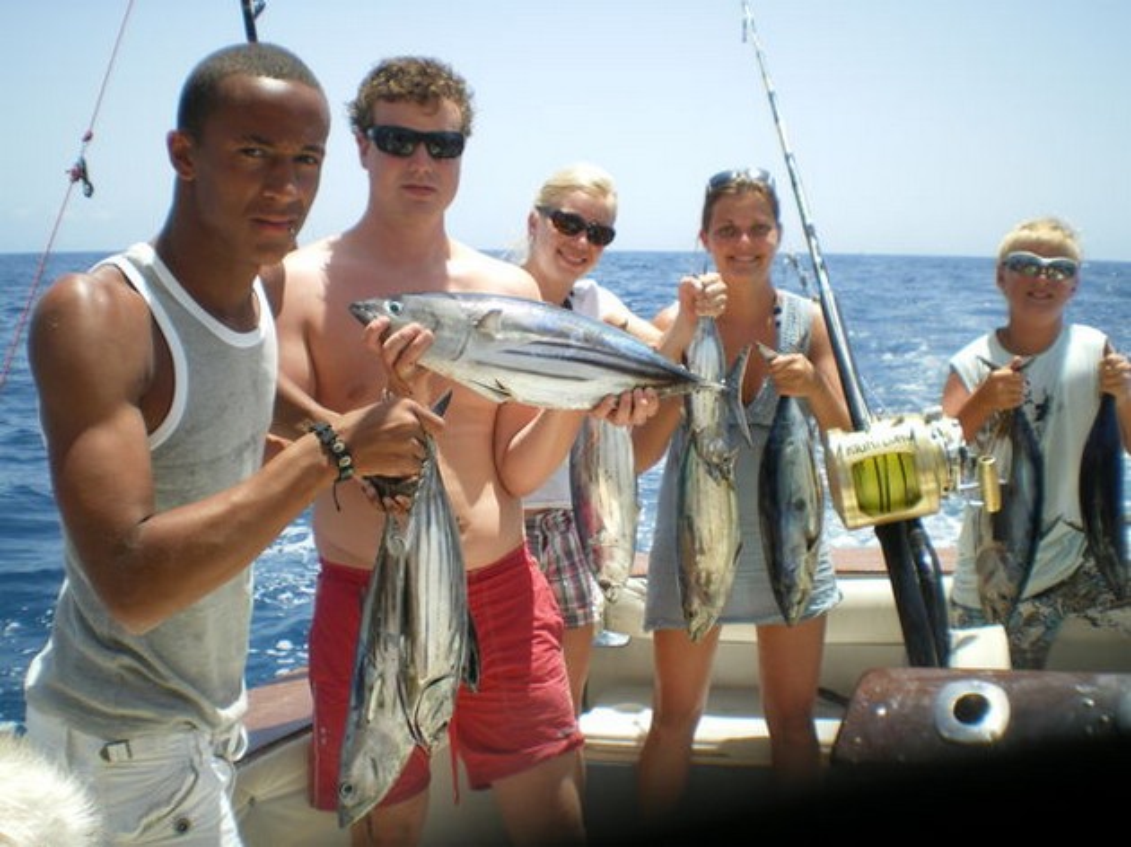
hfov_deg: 51.4
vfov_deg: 39.6
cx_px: 566
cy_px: 424
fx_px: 1176
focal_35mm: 36
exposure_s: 1/250
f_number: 4.6
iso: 50
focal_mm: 6.3
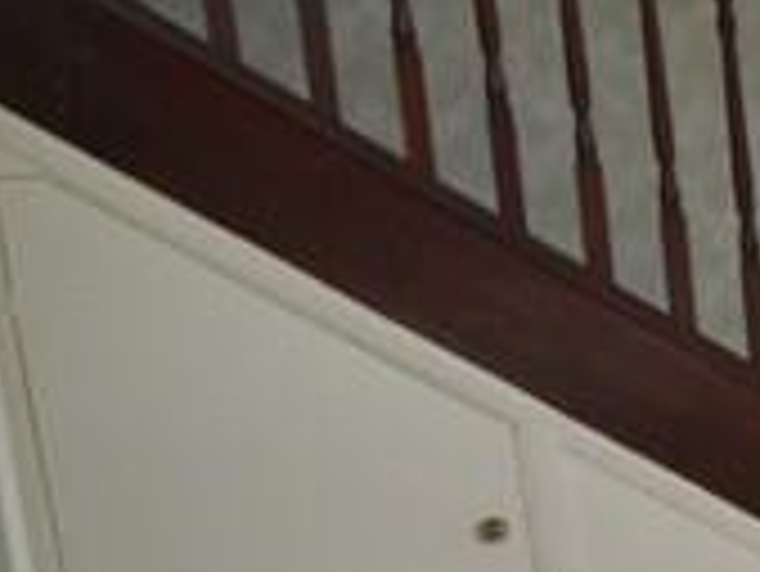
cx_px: 2186
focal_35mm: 96
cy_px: 401
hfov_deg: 12.0
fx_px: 2107
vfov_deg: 15.4
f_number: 4.5
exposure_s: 1/80
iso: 200
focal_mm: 11
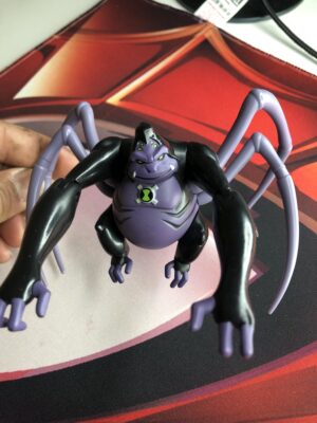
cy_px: 212
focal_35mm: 28
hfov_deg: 49.7
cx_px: 158
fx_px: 342
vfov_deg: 63.4
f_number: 1.8
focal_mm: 3.99
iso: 32
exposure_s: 1/100
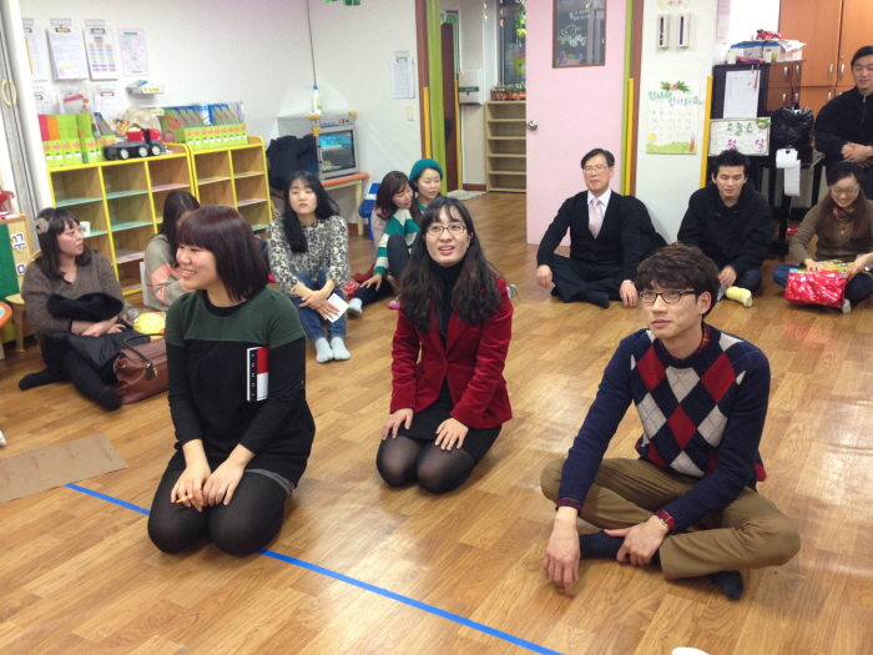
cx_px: 436
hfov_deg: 55.4
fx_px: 832
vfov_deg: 42.9
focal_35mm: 33
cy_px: 328
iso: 160
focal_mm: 4.13
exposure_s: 1/20
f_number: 2.4
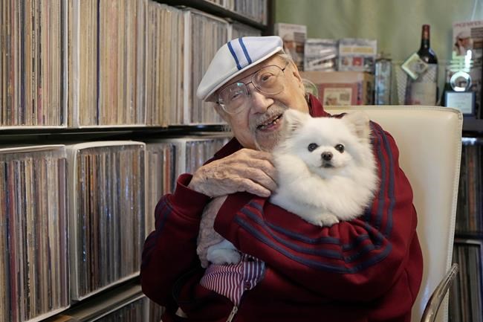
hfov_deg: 41.9
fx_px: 630
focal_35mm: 47
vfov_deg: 28.6
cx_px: 242
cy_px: 161
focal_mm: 47
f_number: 4
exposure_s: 1/160
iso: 4000
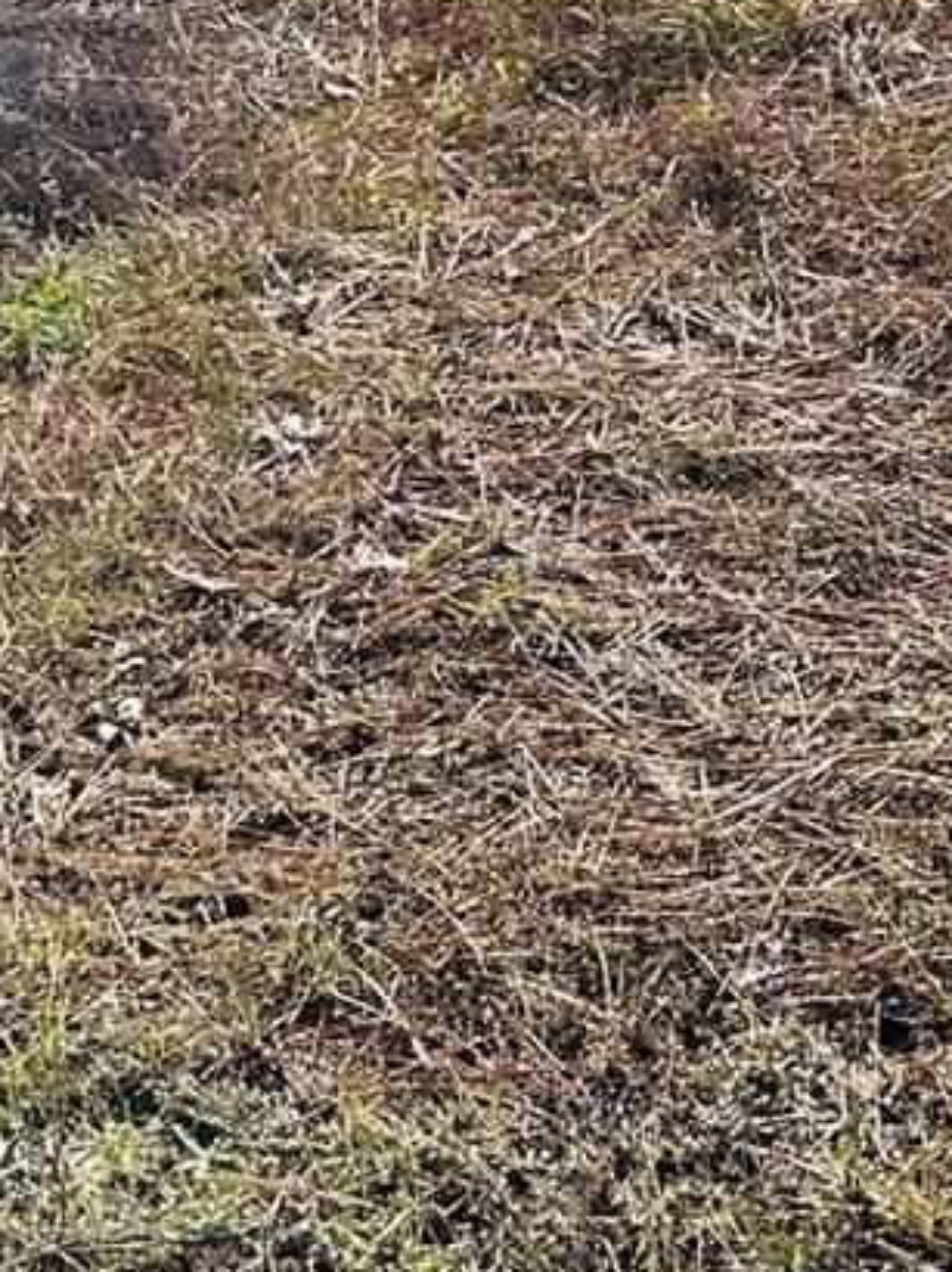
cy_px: -642
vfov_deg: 19.1
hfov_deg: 15.2
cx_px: -456
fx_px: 3304
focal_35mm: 90
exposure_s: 1/2525
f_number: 1.78
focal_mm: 6.86
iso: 80
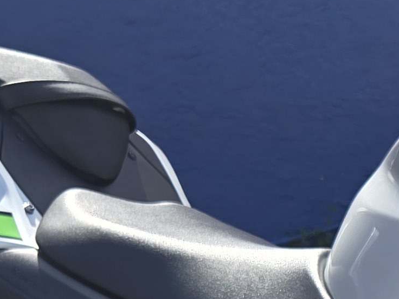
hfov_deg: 14.3
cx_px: 666
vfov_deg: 11.3
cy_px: 476
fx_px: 1441
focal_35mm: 125
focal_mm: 5.4
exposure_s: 1/937
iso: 25
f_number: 1.8
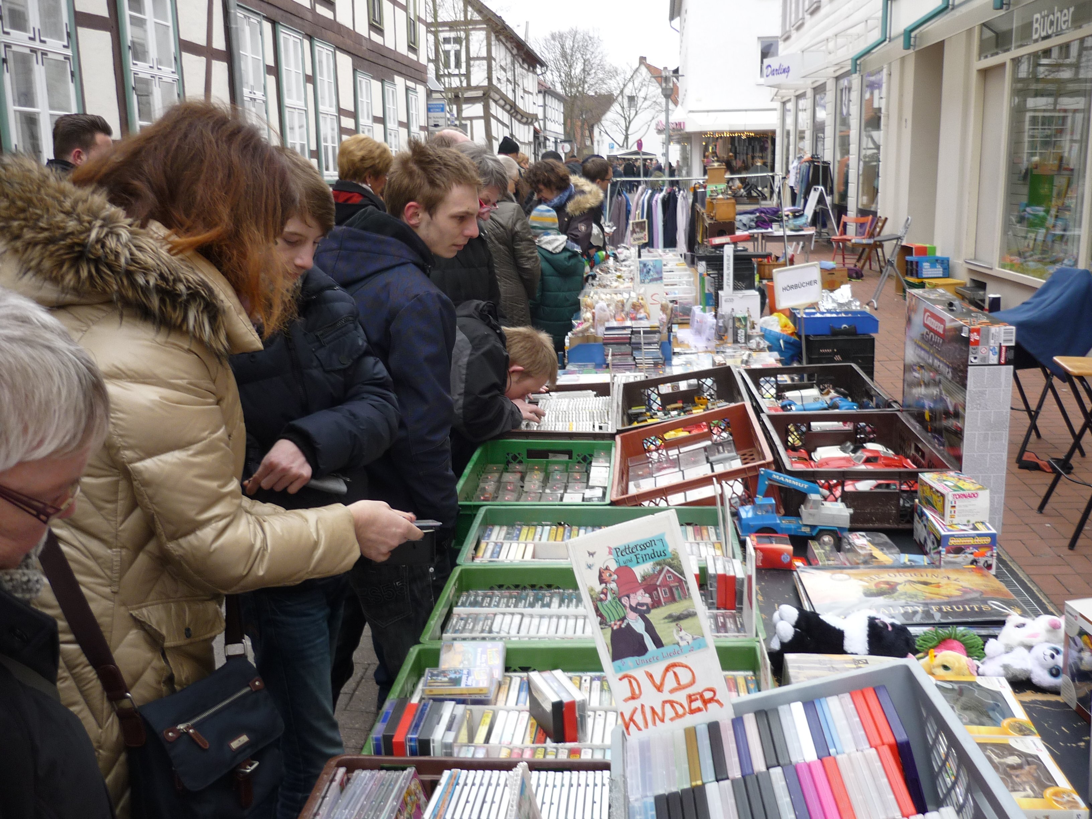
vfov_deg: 42.9
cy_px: 410
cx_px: 546
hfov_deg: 55.4
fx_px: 1041
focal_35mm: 33
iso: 100
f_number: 2.8
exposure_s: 1/125
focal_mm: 5.5
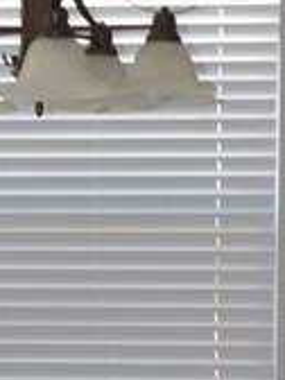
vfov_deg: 8.5
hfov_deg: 6.3
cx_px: -216
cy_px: 352
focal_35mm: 231
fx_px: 2536
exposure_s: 1/60
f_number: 3.5
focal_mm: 18
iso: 500
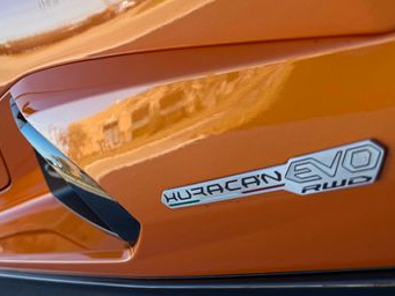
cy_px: 37
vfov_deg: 30.9
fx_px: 514
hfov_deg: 40.6
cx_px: 90
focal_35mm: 45
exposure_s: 1/931
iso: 100
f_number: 1.78
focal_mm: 6.76
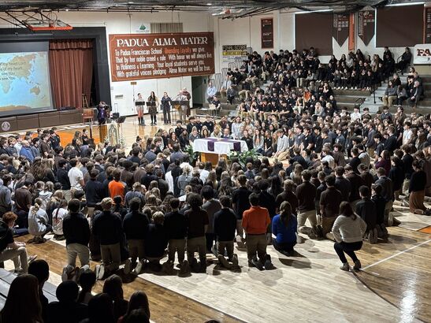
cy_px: 162
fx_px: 647
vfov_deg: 28.0
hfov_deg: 36.8
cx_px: 216
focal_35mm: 52
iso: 250
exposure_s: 1/40
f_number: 1.6
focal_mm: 5.96
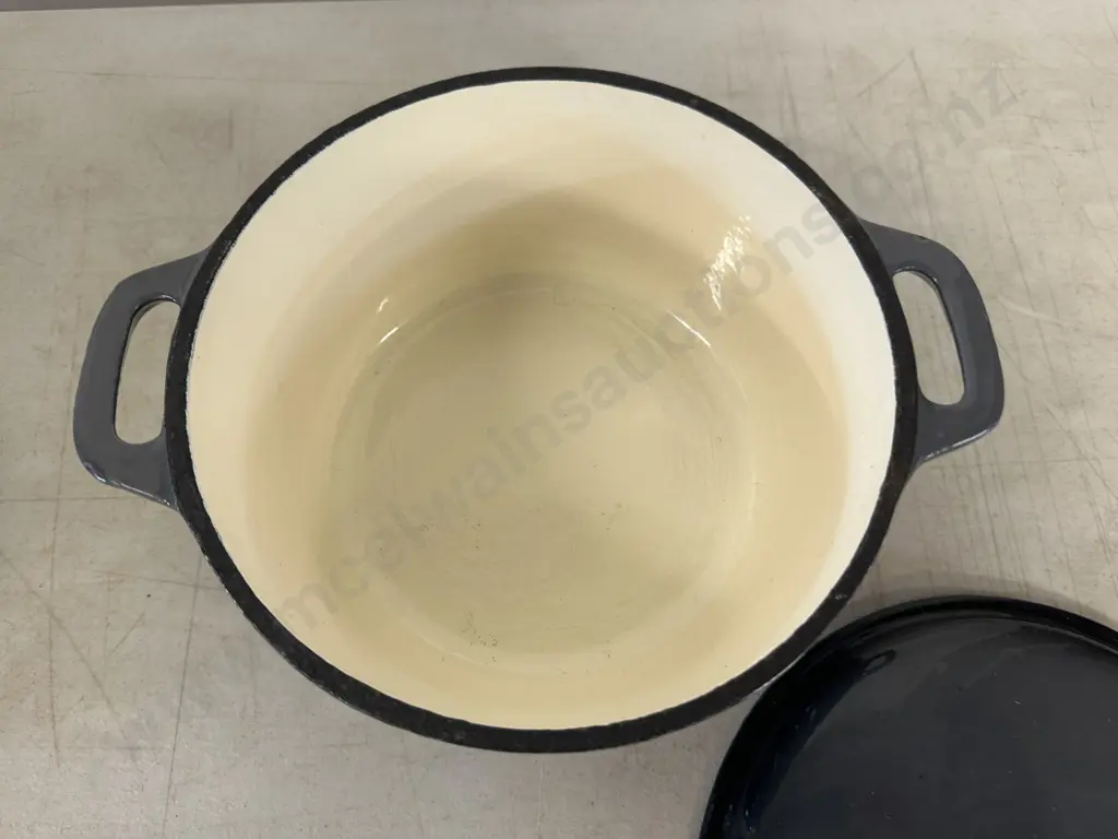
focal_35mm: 24
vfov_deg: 56.8
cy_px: 420
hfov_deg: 71.6
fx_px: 775
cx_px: 559
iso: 125
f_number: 1.78
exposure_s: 1/50
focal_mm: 6.86
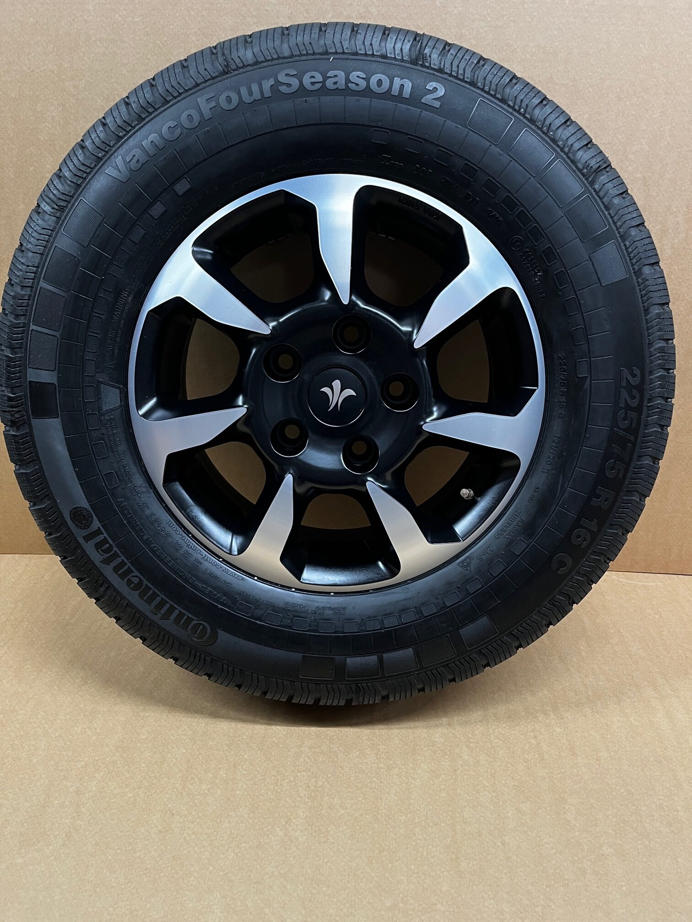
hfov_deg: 53.1
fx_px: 693
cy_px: 461
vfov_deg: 67.3
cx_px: 346
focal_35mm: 26
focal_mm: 5.1
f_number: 1.6
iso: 400
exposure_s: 1/33
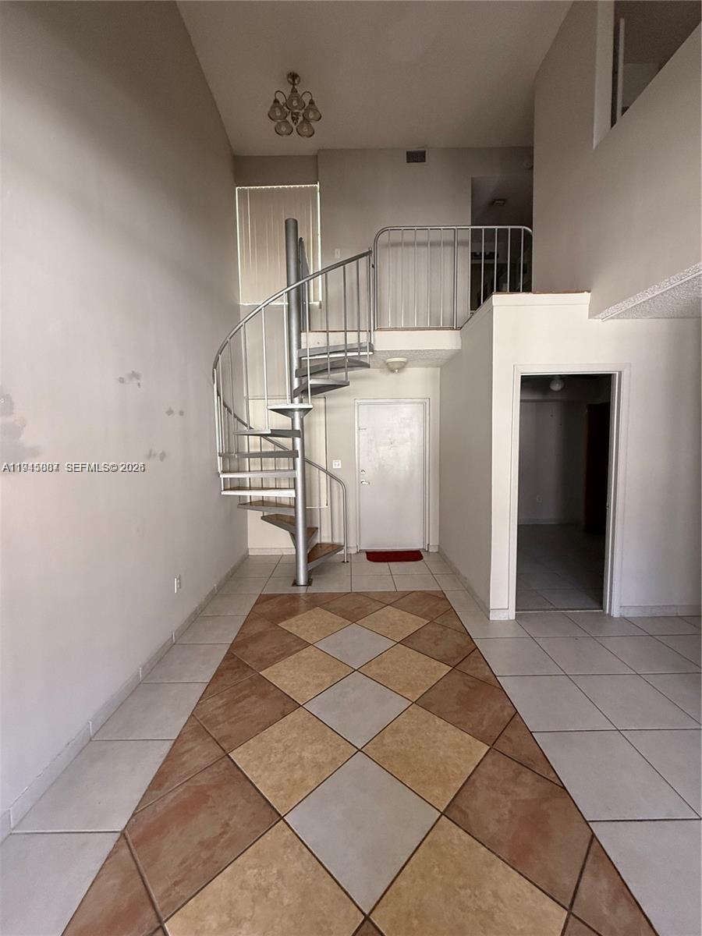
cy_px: 468
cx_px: 351
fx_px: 379
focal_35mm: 14
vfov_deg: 102.1
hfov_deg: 85.7
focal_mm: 2.22
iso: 320
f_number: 2.2
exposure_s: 1/79
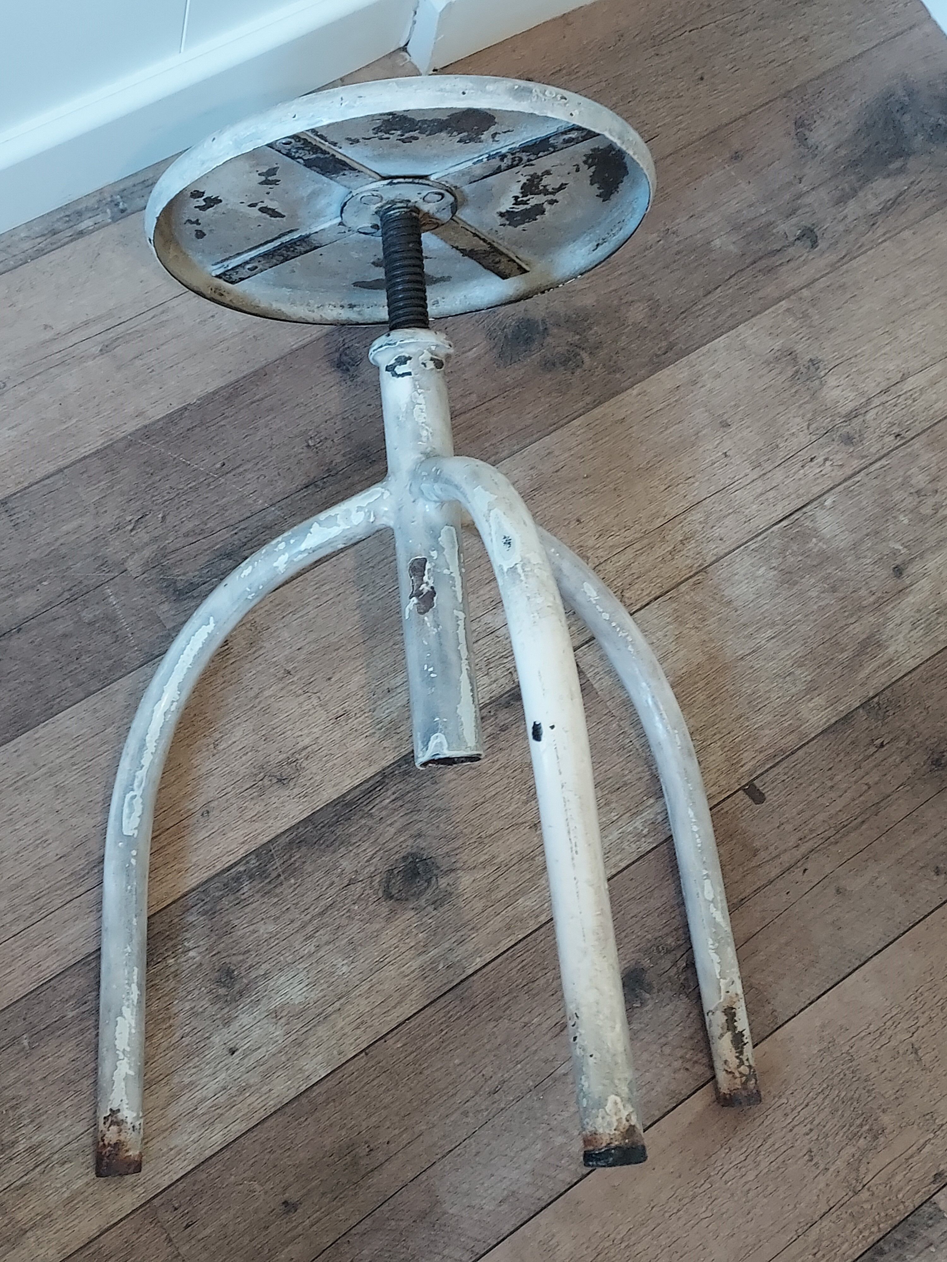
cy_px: 631
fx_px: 875
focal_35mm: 24
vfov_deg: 71.6
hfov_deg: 56.8
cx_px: 474
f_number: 1.8
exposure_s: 1/40
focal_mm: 4.6
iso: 400
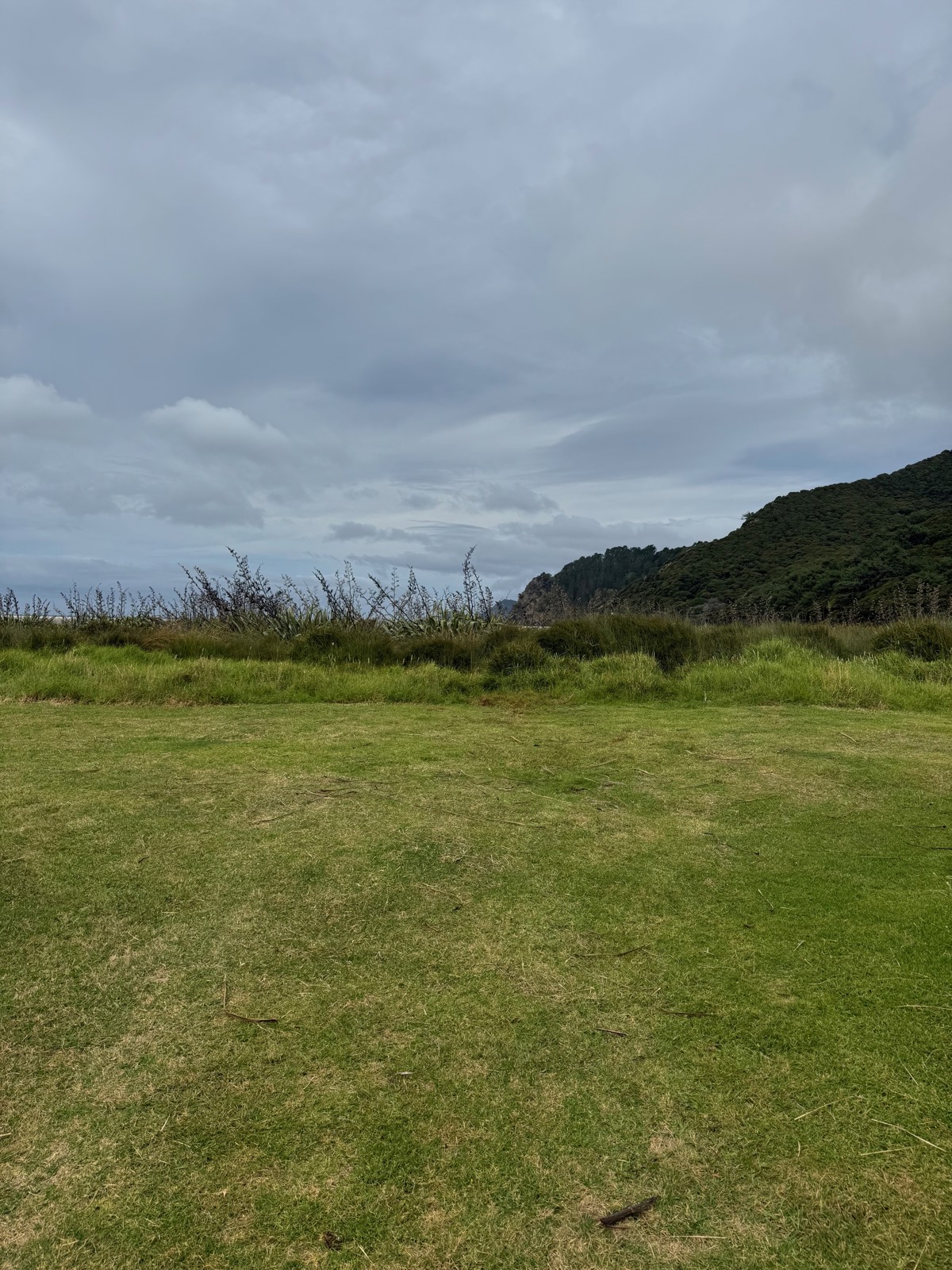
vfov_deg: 71.6
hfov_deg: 56.8
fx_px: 880
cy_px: 635
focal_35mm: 24
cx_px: 476
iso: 80
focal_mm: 6.76
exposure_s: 1/10417
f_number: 1.78
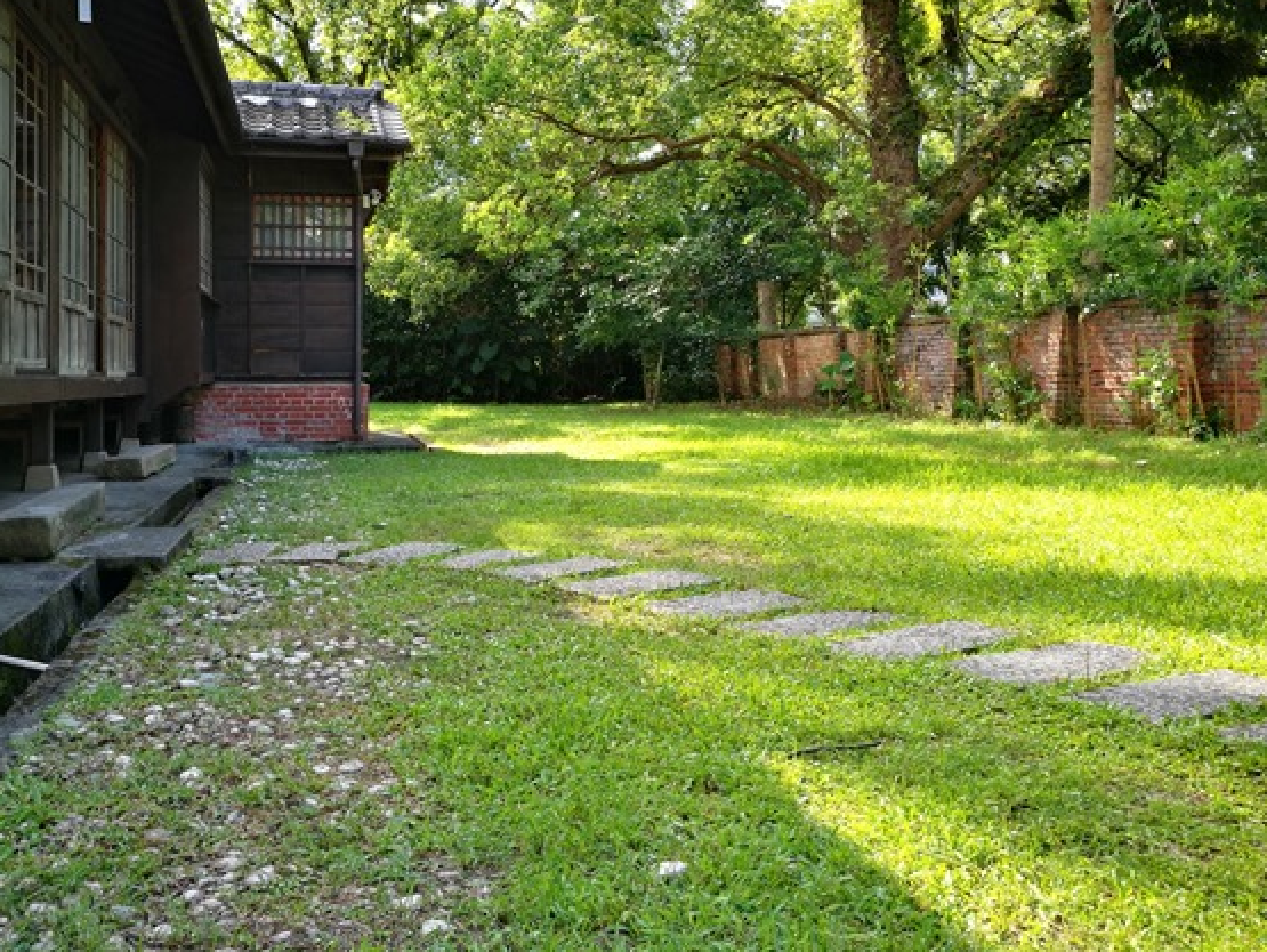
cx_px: 525
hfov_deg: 52.3
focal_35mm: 35
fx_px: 1282
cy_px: 368
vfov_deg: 40.5
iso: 50
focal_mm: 4.5
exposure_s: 1/132
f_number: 2.2
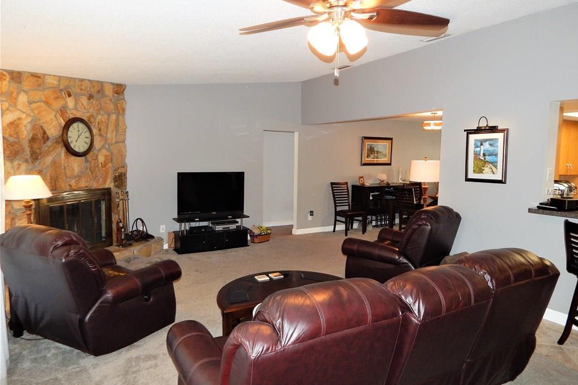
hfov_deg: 76.1
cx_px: 290
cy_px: 192
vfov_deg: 55.1
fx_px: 369
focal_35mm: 23
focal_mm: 4
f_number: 3
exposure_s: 1/30
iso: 280
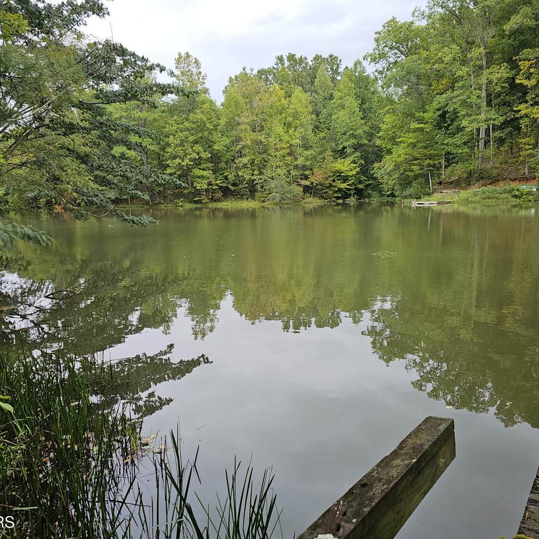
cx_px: 268
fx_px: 493
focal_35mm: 28
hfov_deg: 57.3
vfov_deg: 57.3
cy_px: 269
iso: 10
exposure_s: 1/133
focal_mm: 6.3
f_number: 1.7
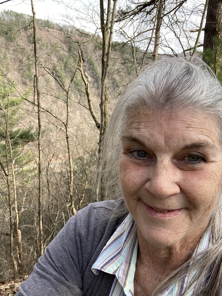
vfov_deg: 60.0
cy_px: 148
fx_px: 257
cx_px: 111
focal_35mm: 30
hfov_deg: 46.8
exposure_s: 1/122
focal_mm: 2.71
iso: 25
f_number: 2.2
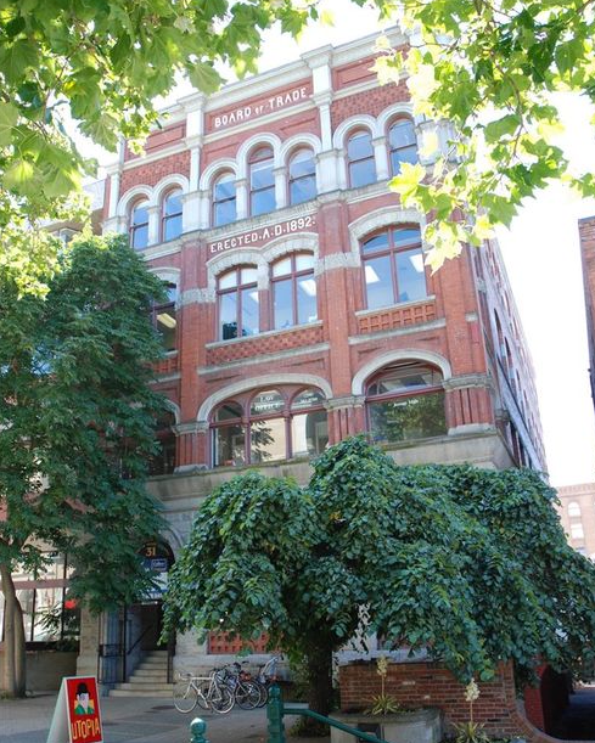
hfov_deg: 47.1
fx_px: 682
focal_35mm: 31
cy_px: 404
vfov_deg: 57.1
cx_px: 302
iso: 500
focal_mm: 18
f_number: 5
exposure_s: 1/200
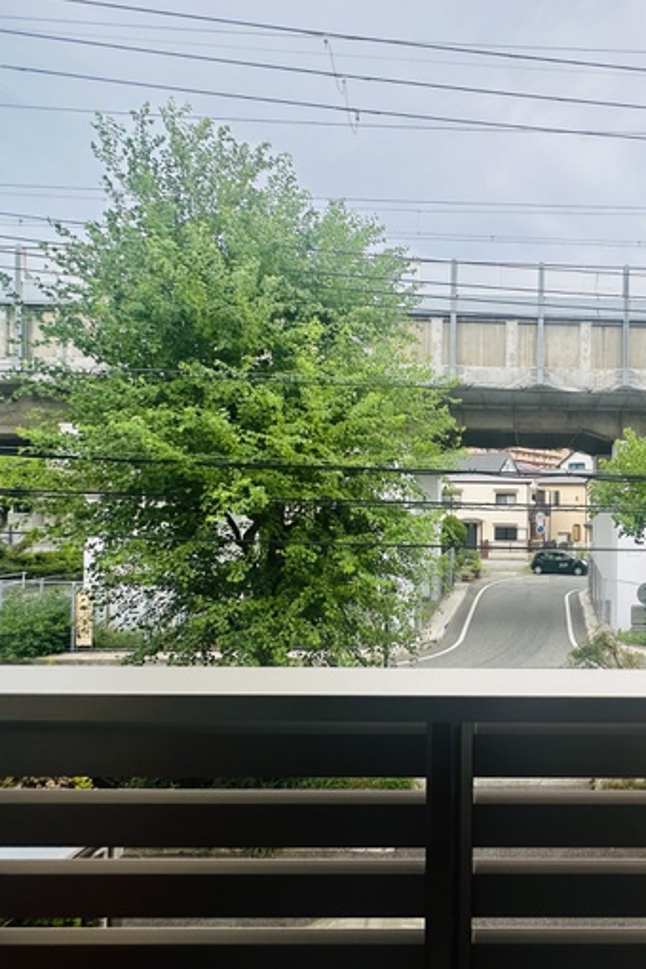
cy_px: 493
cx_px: 560
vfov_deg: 84.0
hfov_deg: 55.2
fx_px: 538
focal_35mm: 20
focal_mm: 2.22
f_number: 2.2
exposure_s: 1/216
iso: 40
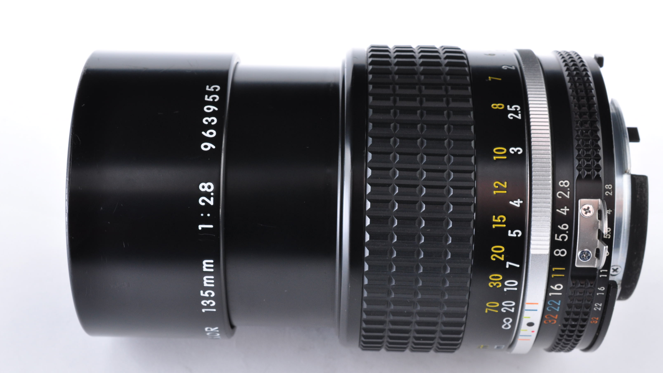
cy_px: 187
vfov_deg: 19.1
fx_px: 1108
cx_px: 332
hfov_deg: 33.3
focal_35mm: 63
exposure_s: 1/200
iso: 200
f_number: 18
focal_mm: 40
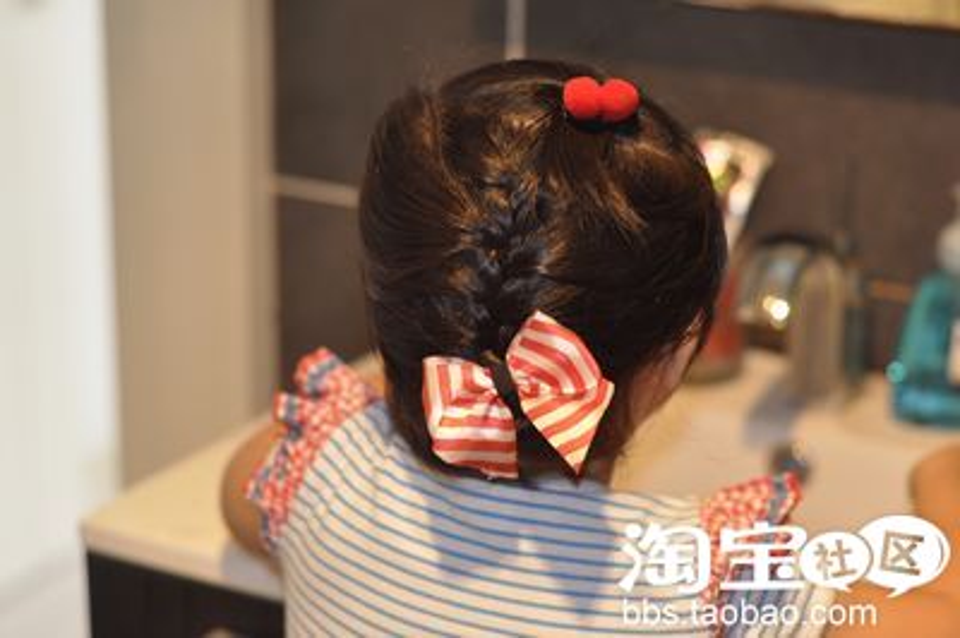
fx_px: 1998
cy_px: 319
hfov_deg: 27.0
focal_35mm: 75
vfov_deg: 18.2
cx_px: 480
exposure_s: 1/60
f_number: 2.8
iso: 400
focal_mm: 50
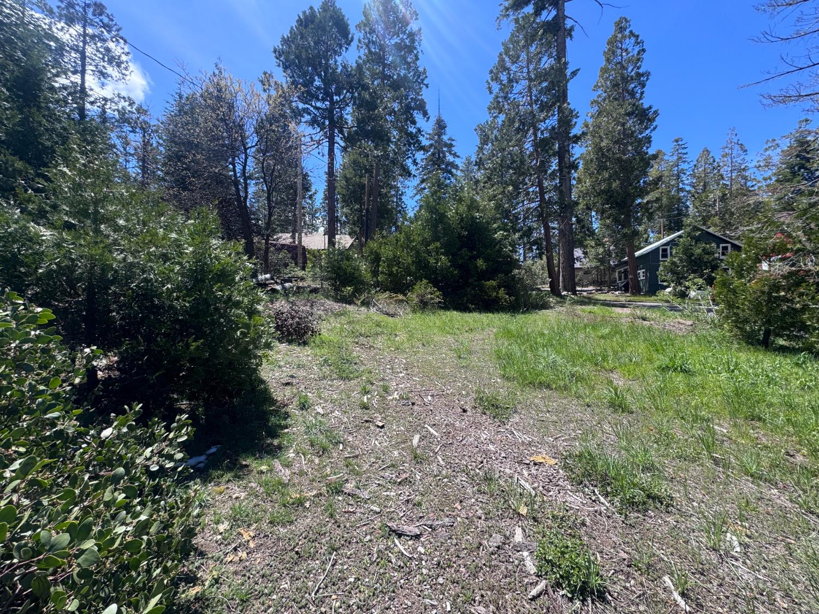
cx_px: 410
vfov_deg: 85.7
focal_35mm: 14
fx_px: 331
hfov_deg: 102.1
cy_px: 307
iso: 40
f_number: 2.2
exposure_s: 1/889
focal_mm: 2.22
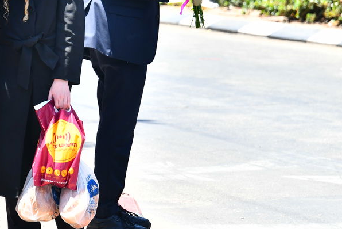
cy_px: 16
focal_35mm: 399
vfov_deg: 3.4
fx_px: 3792
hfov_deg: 5.2
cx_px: 40
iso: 1000
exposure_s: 1/800
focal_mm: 170
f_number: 6.3
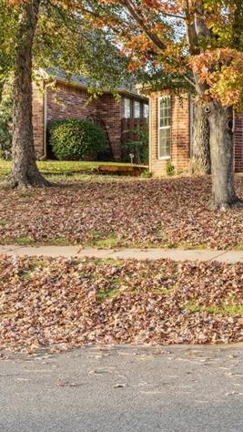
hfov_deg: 16.1
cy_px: 178
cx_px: 458
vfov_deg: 34.3
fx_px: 698
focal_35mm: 61
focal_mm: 18
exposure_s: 1/200
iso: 125
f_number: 8
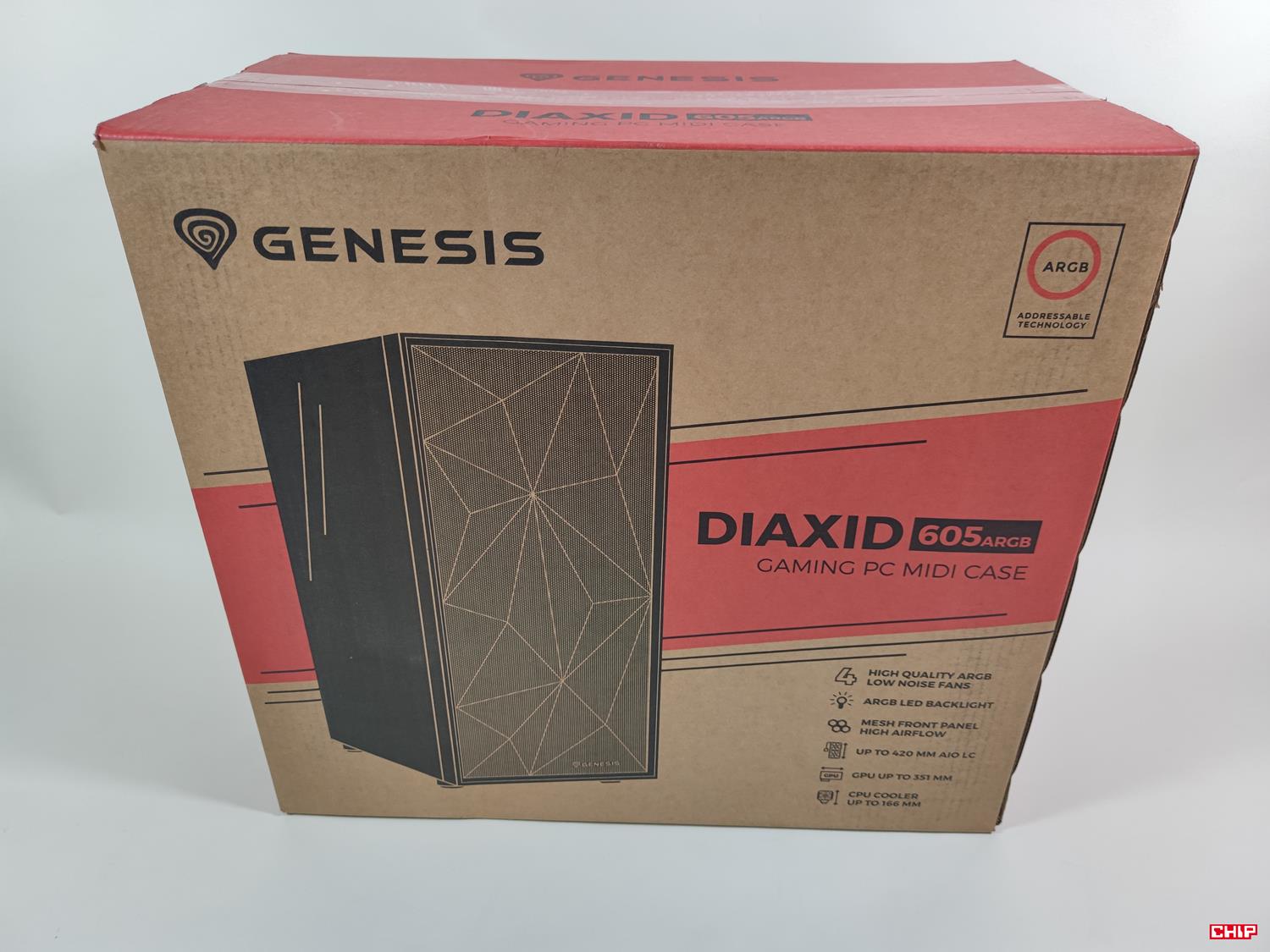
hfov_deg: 69.4
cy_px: 476
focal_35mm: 25
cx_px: 635
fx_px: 917
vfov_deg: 54.9
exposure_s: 1/100
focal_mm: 6.78
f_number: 1.85
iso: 74
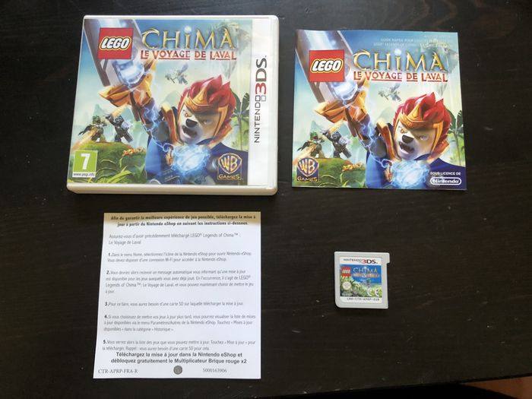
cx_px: 266
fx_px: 430
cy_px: 200
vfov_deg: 49.7
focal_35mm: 28
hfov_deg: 63.4
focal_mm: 4
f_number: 1.8
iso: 100
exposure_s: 1/11
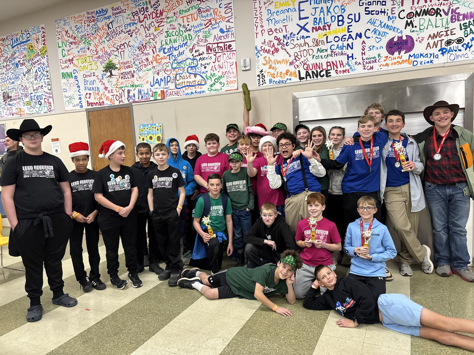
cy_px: 178
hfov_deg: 67.3
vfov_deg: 53.1
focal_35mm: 26
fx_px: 356
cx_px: 237
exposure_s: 1/60
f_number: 1.6
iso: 160
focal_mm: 5.96
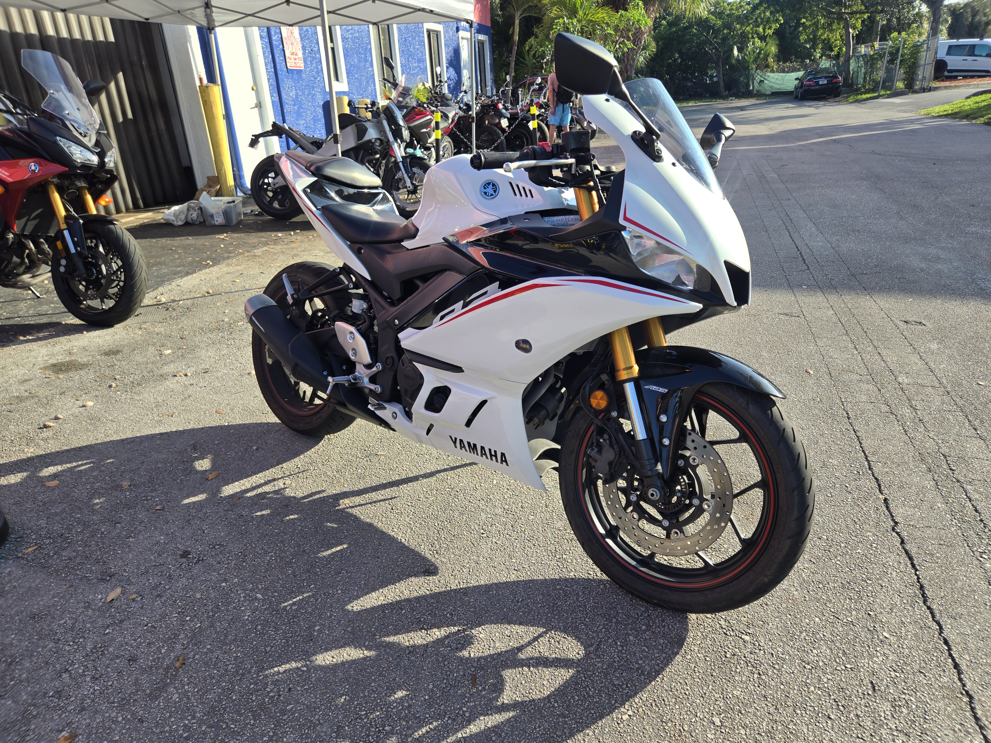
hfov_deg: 73.9
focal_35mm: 23
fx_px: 658
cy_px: 372
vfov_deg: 58.9
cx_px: 496
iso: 25
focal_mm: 5.4
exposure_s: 1/713
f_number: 1.8
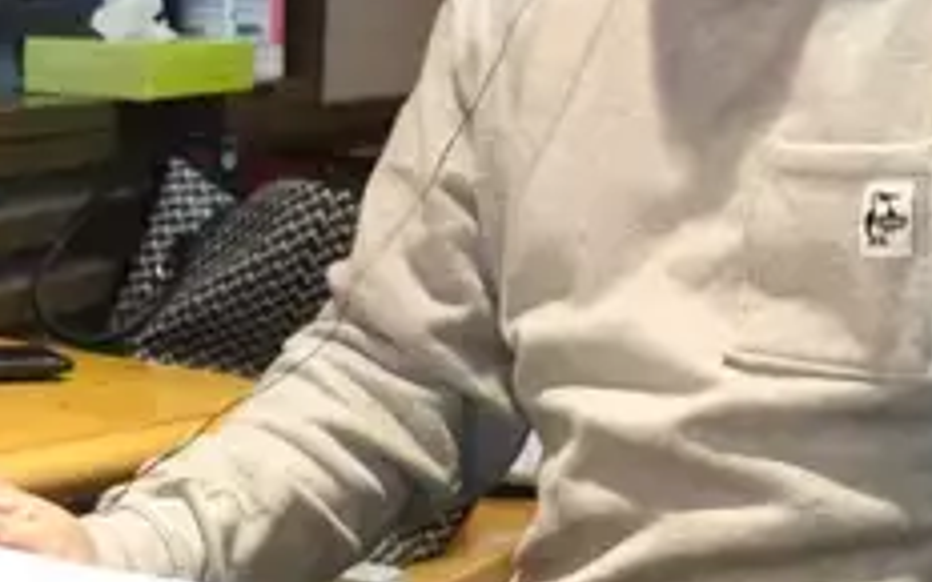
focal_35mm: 100
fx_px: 2540
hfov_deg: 20.8
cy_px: 44
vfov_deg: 13.0
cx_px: 558
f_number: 2.8
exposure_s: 1/40
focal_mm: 14.1
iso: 500
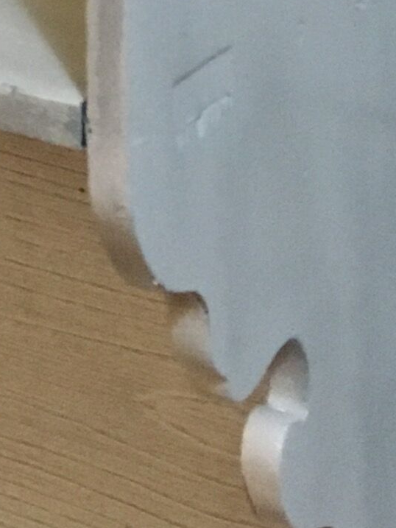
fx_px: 2486
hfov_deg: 8.6
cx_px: -381
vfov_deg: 10.8
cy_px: -631
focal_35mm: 163
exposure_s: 1/17
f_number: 2.2
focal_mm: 4.15
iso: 200
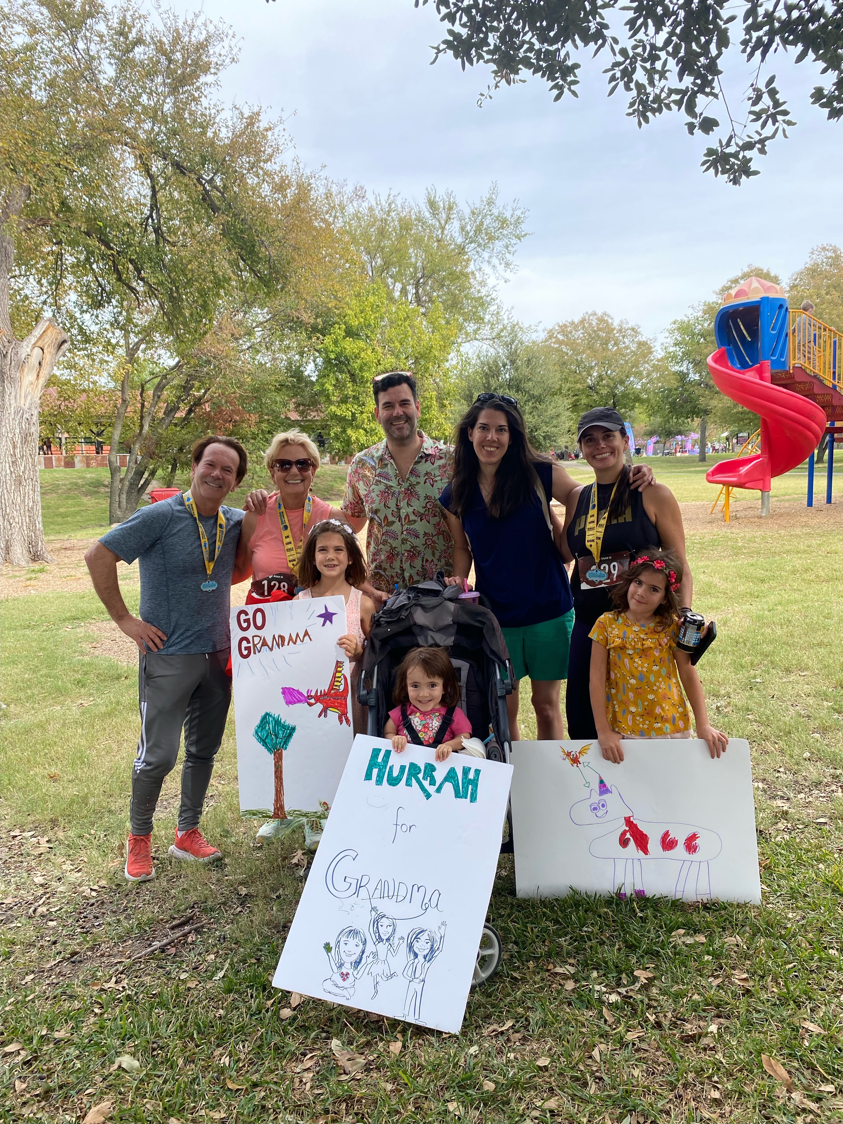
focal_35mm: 26
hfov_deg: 53.1
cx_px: 422
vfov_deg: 67.3
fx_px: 844
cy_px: 562
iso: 32
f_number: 1.8
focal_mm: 4.25
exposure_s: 1/591
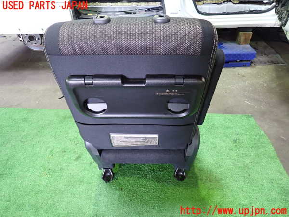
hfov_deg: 69.4
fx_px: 209
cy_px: 108
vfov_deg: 54.9
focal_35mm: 25
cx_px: 144
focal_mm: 4.5
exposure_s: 1/30
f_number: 2
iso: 500
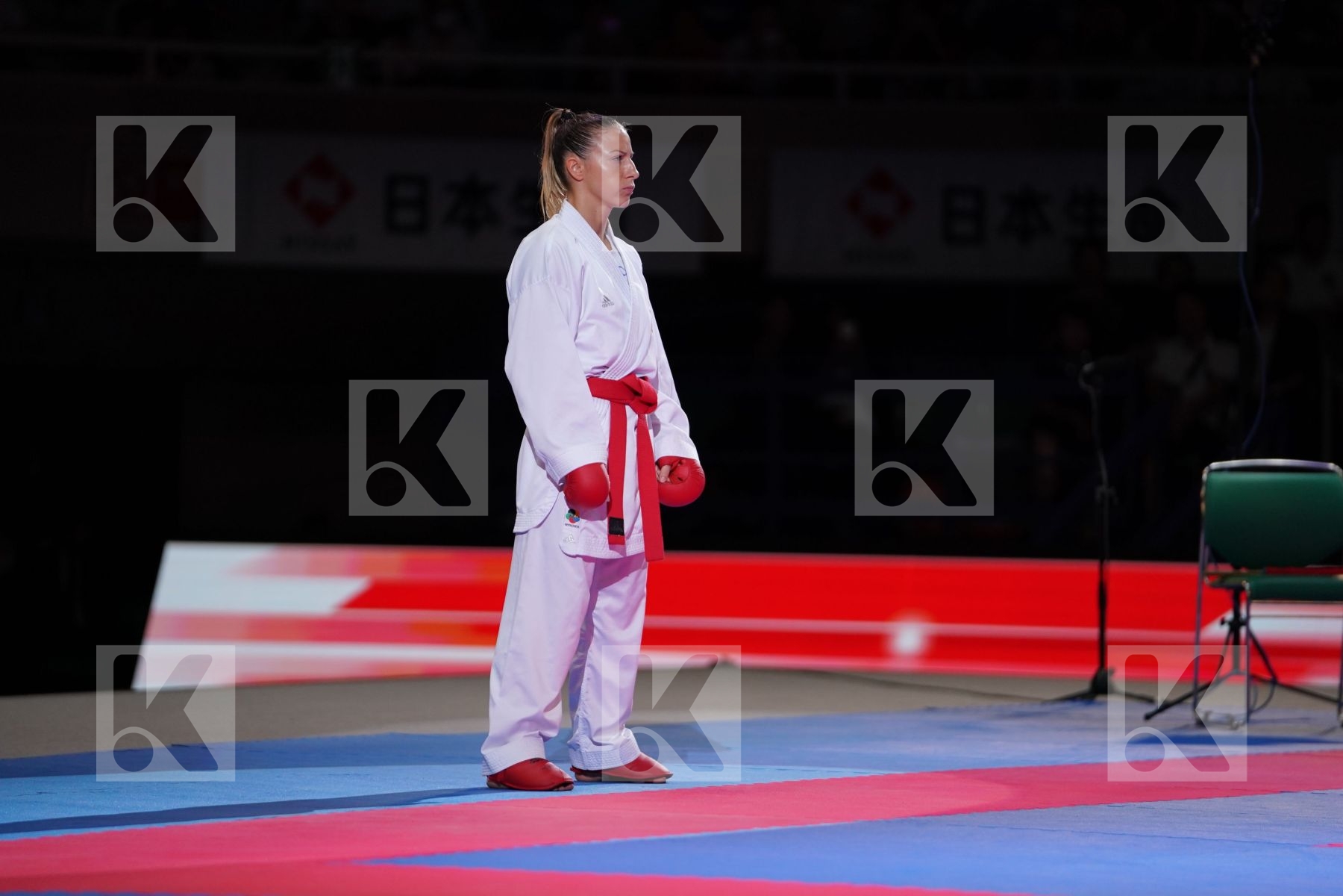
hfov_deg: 10.9
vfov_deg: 7.3
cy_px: 448
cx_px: 672
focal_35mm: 189
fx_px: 7050
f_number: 2.8
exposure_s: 1/1000
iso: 1250
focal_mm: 189
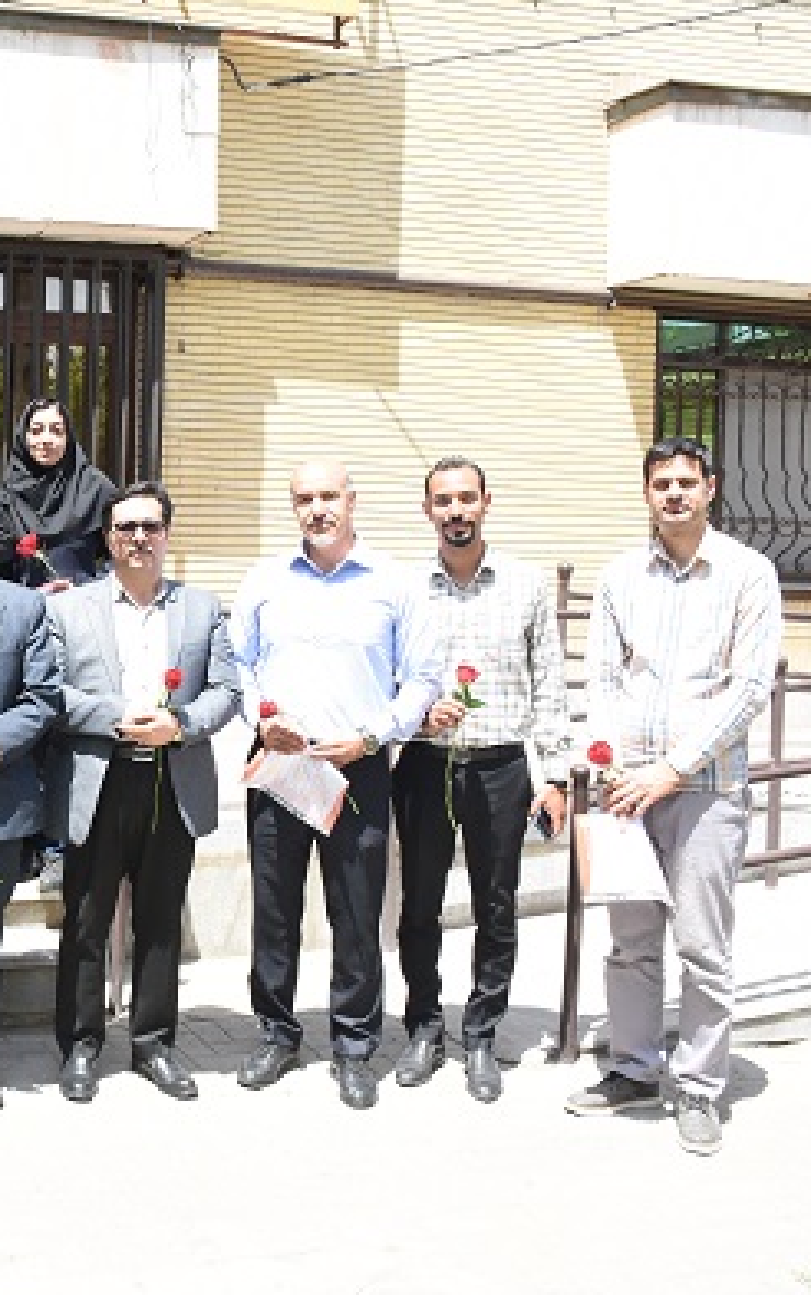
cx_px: -135
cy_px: 649
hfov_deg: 27.3
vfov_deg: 47.2
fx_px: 1484
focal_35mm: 42
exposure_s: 1/400
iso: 640
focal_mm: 18
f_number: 10
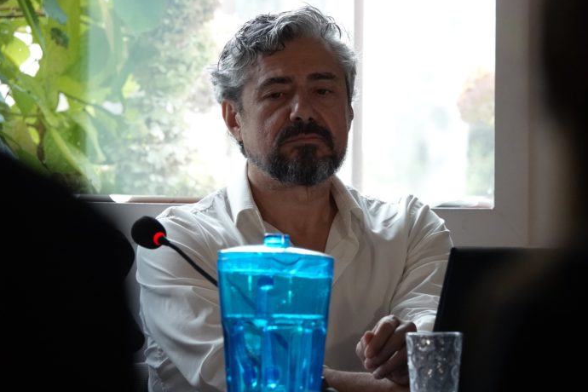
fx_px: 4361
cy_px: 201
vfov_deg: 5.1
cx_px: 305
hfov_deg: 7.7
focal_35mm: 267
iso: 1600
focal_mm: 93.9
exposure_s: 1/250
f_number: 4
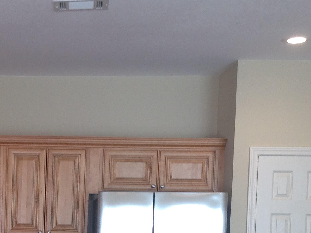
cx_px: 25
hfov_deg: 22.0
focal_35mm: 87
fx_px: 780
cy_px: 256
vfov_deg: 16.4
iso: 64
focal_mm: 4.28
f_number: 2.4
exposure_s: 1/40
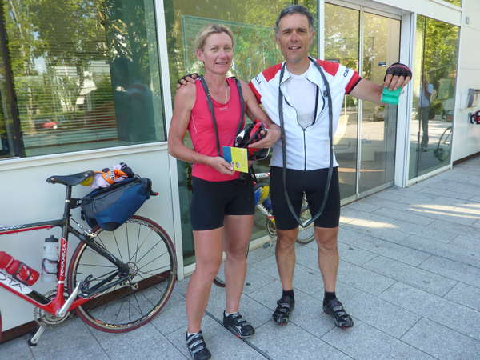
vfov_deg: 54.9
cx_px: 240
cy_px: 180
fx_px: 347
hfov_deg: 69.4
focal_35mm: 25
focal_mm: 4.1
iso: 80
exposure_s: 1/80
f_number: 3.3
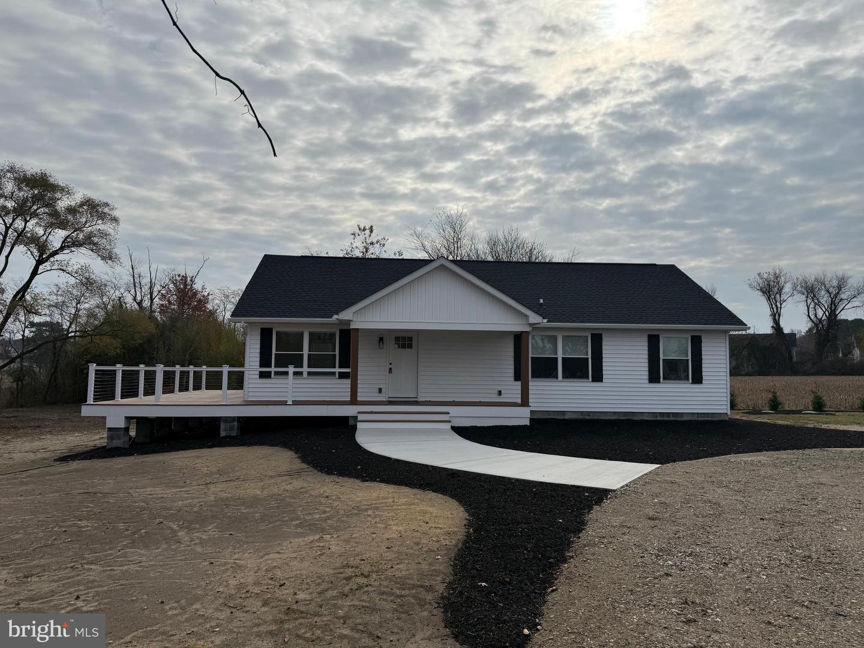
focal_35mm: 24
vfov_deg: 56.8
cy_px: 324
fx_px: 599
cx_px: 432
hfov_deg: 71.6
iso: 80
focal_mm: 6.76
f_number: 1.78
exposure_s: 1/14286
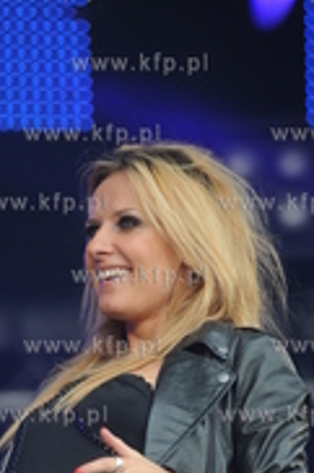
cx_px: 57
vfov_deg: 4.7
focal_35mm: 439
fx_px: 5754
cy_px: 483
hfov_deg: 3.1
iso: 400
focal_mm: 200
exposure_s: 1/200
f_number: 4
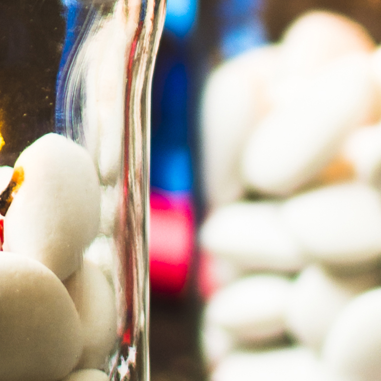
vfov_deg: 5.2
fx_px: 4073
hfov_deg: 5.3
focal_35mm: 327
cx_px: -71
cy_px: -593
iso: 100
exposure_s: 1/100
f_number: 2.2
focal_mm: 35
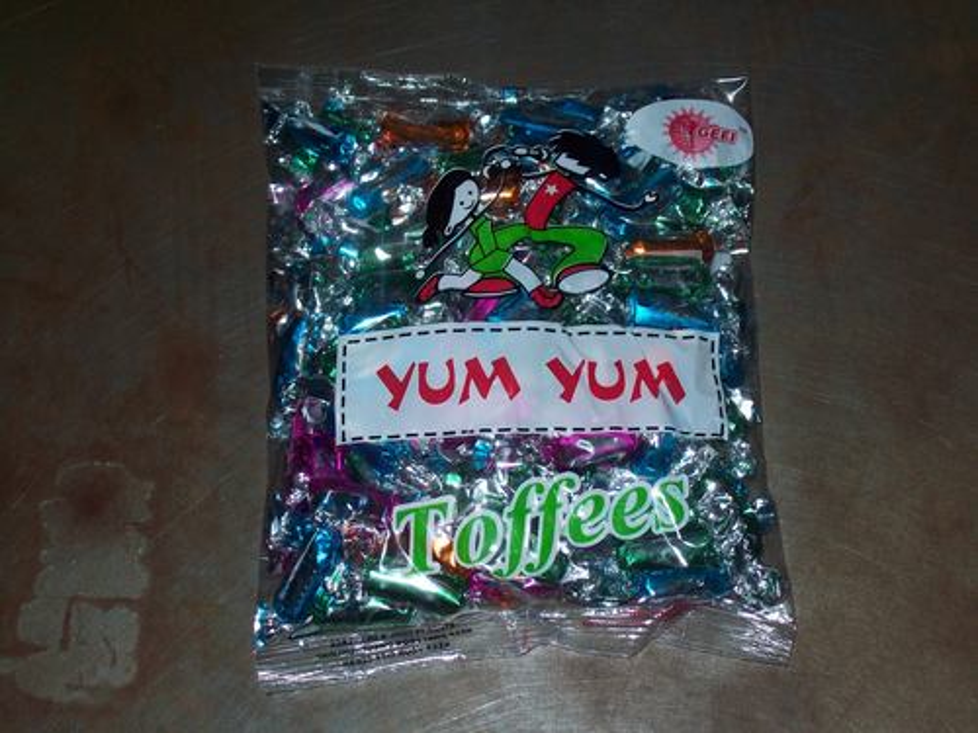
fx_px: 1978
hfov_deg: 27.8
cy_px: 366
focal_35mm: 70
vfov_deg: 21.0
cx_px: 489
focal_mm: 11.6
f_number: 3.8
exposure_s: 1/97.2
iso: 80
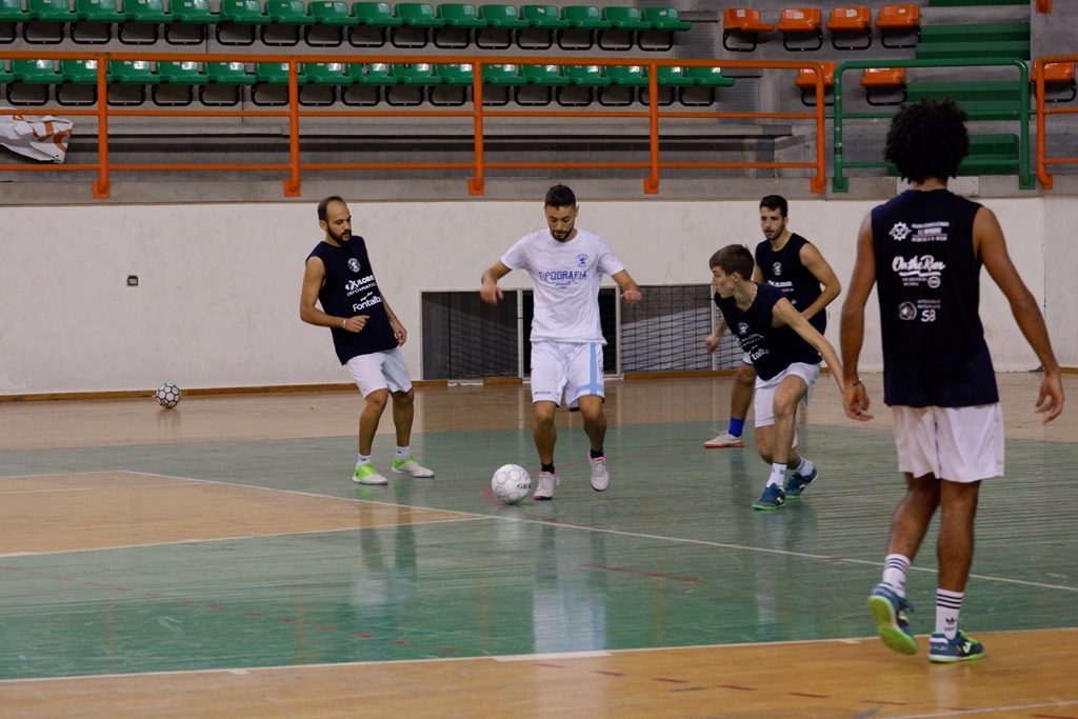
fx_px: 3594
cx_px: 539
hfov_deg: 17.1
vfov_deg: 11.4
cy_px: 360
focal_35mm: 120
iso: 2500
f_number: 5.2
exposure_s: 1/140
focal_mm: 80
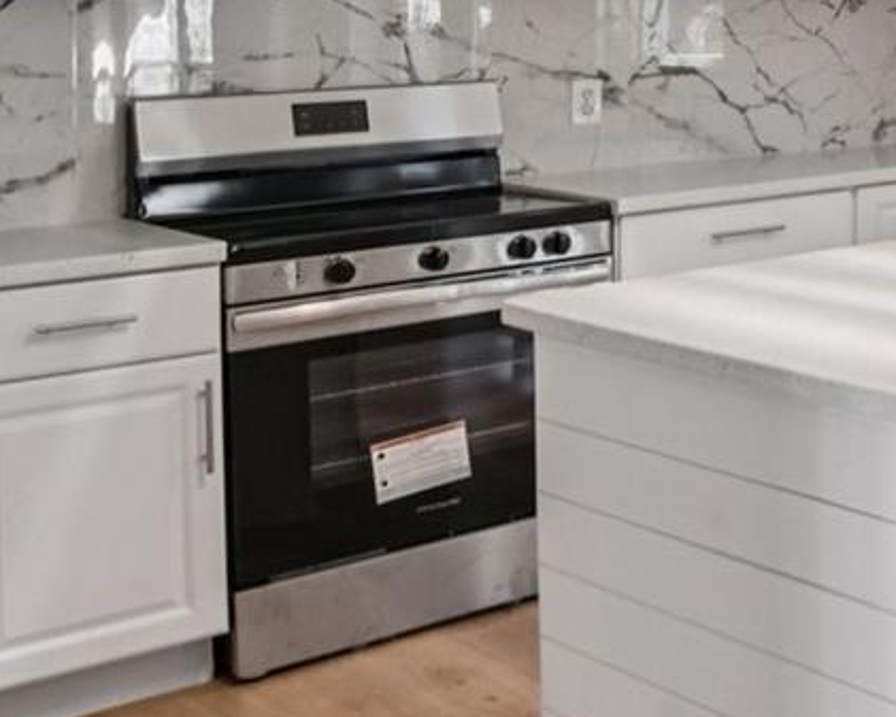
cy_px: 40
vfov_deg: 25.6
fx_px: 1512
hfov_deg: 21.0
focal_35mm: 57
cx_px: 1649
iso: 400
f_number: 8
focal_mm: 16
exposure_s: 1/40
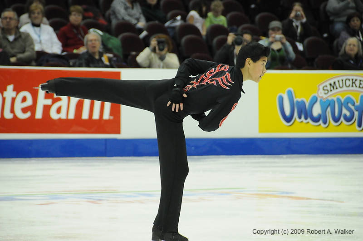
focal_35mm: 300
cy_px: 120
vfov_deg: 4.6
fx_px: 3021
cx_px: 182
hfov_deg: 6.9
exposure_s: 1/640
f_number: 5.6
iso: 3200
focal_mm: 200
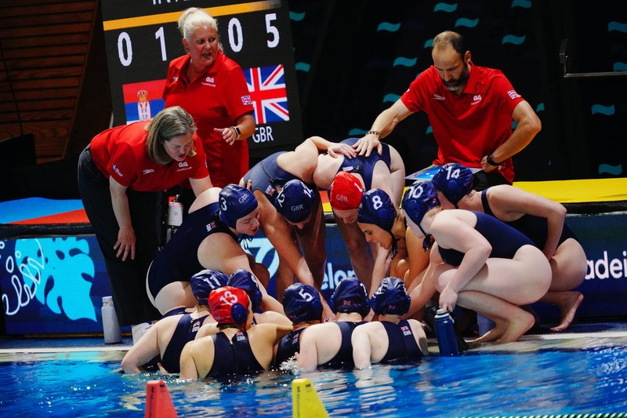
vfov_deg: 2.5
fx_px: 9751
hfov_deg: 3.7
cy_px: 209
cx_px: 314
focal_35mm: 560
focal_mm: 560
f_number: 4
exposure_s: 1/2000
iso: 4000
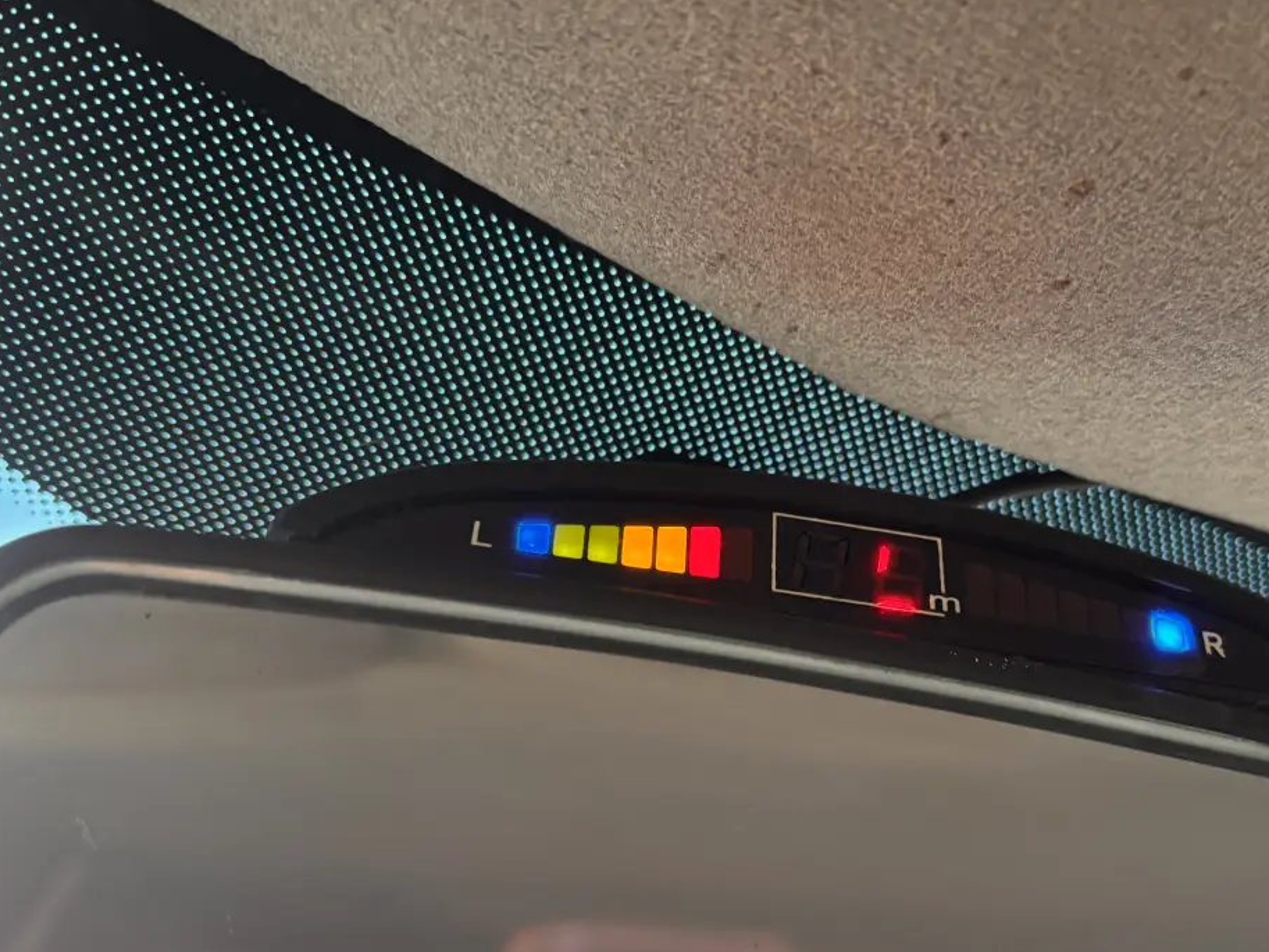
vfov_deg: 34.8
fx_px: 1503
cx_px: 770
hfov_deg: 45.5
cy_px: 627
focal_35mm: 41
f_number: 1.6
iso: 400
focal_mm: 5.96
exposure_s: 1/60
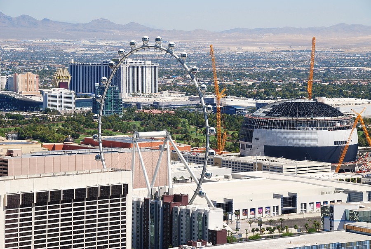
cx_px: 186
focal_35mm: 135
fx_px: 1394
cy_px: 124
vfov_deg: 10.2
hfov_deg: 15.2
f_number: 10
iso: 100
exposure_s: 1/250
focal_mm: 90
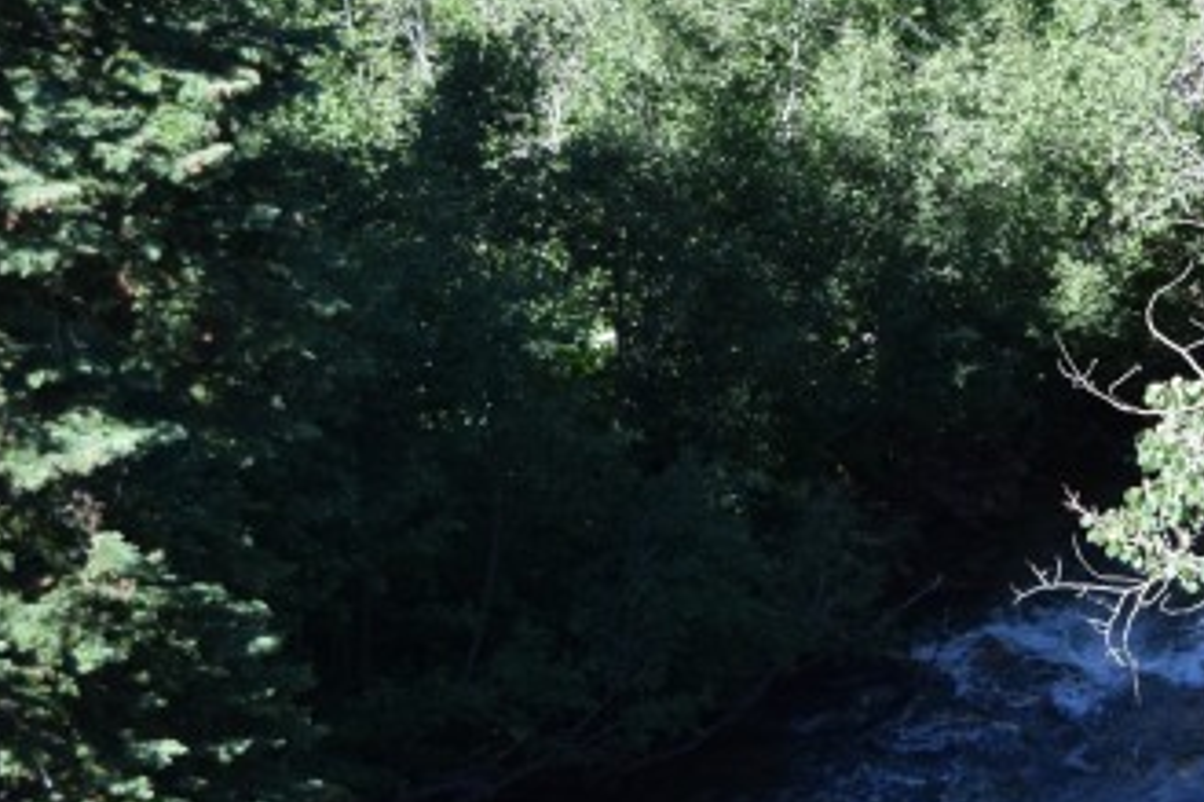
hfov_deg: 14.4
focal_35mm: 140
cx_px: 1200
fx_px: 4680
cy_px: 304
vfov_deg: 9.8
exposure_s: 1/1000
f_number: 4.2
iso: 560
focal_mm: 30
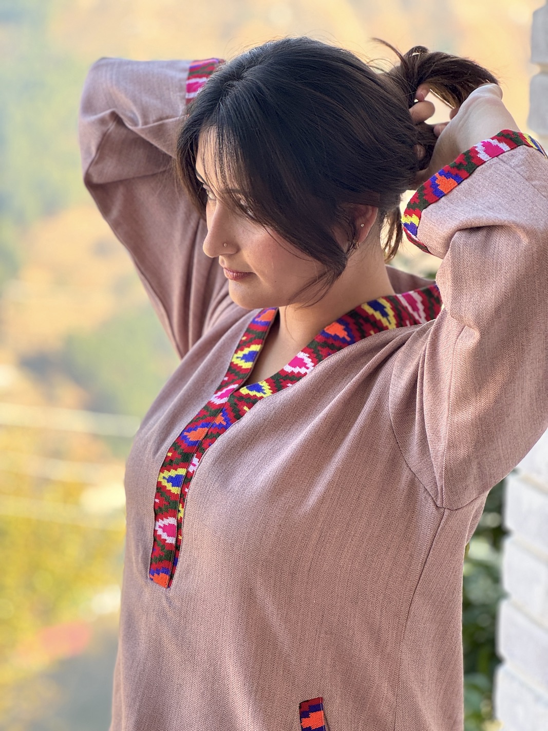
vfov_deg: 25.3
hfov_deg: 19.1
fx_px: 1625
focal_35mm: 77
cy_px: 366
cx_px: 274
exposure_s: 1/99
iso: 64
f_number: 2.8
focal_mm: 9
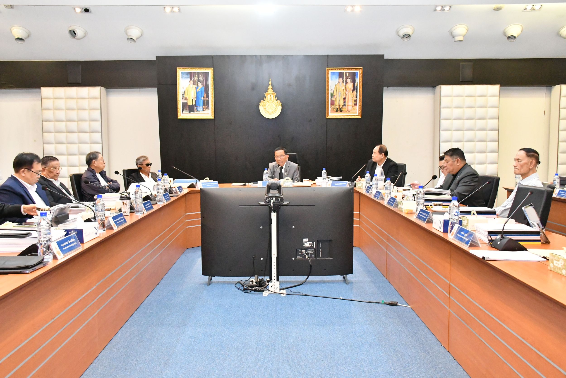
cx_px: 283
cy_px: 189
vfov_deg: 38.9
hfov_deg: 55.8
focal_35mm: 34
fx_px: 535
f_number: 7.1
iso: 10000
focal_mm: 23
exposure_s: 1/125
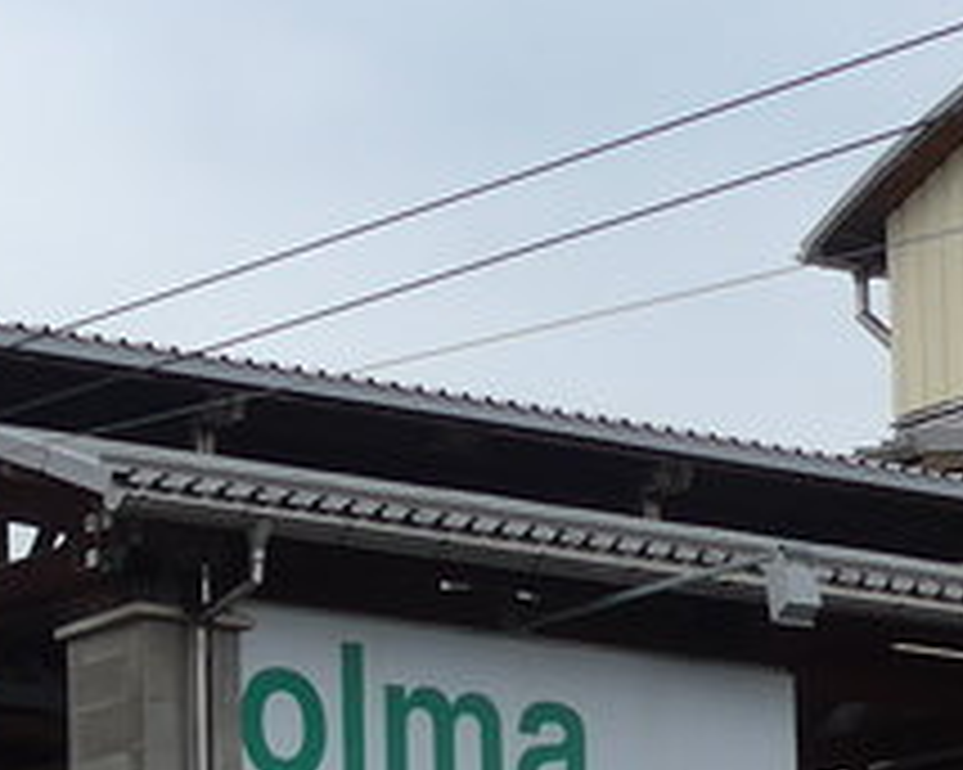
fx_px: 4530
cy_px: 1288
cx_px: -752
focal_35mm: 159
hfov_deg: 11.3
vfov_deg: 9.3
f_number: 2.8
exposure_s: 1/800
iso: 80
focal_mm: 6
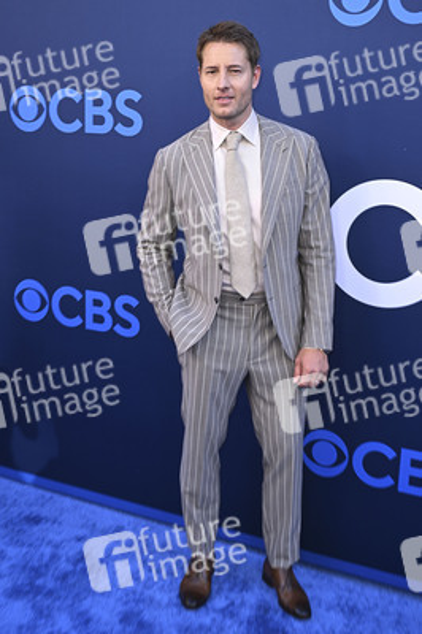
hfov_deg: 31.8
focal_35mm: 42
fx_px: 740
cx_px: 211
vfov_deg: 46.4
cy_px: 317
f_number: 5.6
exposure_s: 1/200
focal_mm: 42
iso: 500
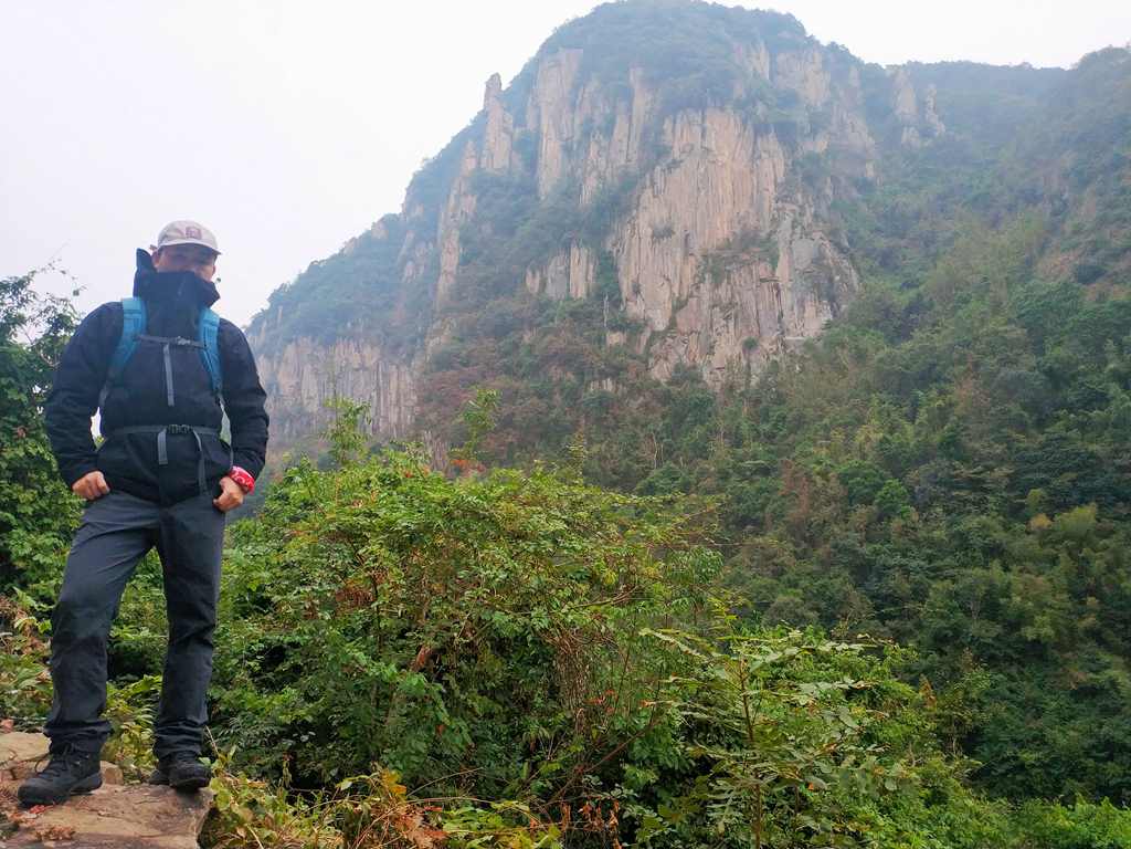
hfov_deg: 56.8
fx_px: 1046
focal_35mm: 32
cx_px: 566
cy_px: 424
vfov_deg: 44.2
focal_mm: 4.5
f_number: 2
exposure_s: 1/242
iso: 180
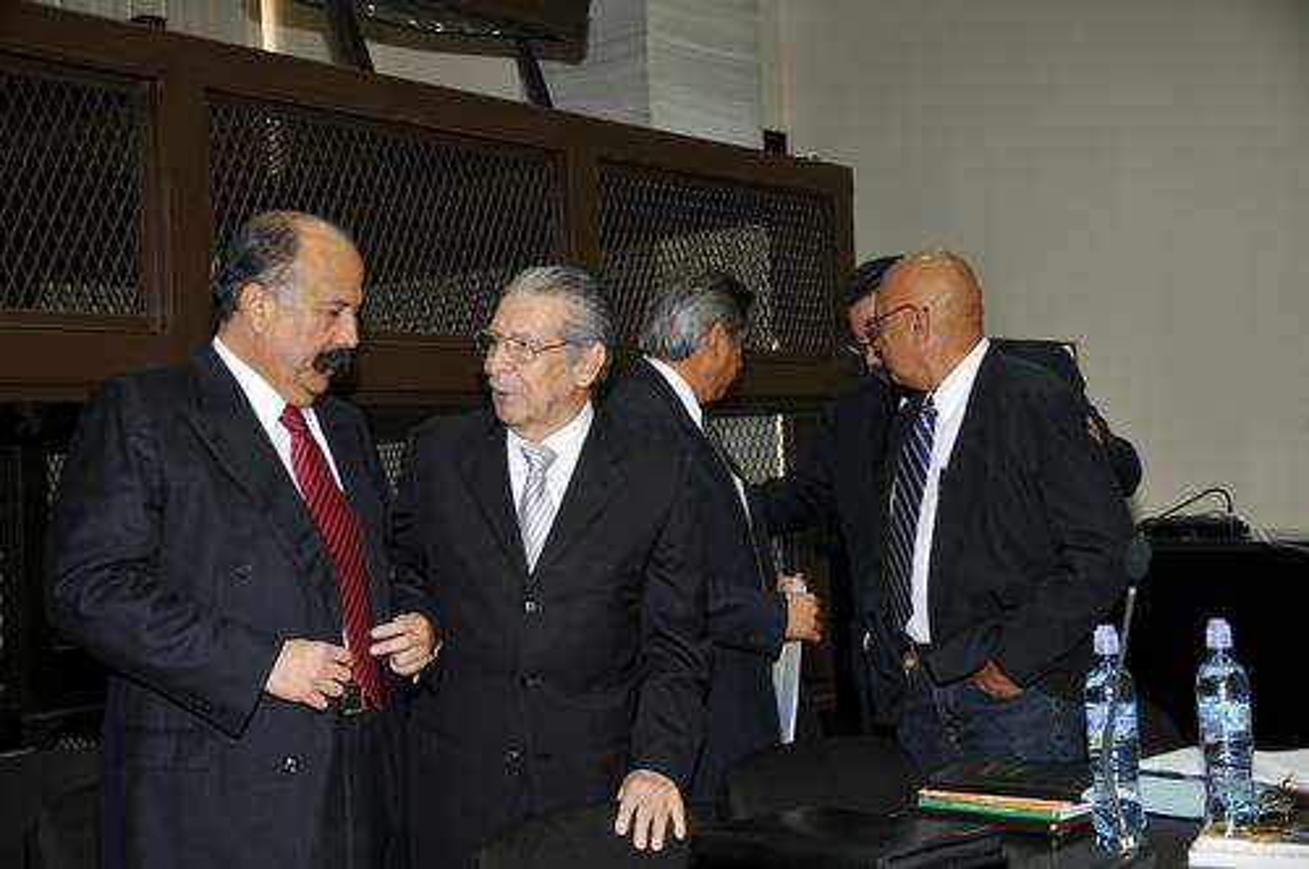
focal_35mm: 48
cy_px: 434
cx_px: 654
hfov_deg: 41.2
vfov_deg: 28.0
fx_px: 1743
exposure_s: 1/60
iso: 200
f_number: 4.5
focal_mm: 32
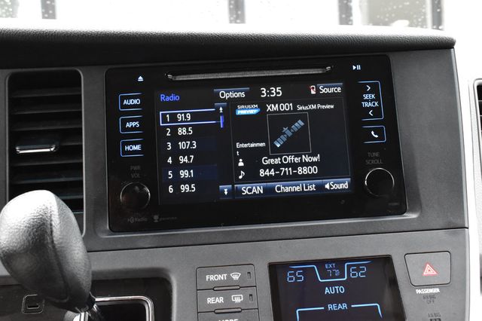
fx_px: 602
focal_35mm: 45
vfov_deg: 29.8
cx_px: 241
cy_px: 160
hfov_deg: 43.6
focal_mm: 30
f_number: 9
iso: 2500
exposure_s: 1/125
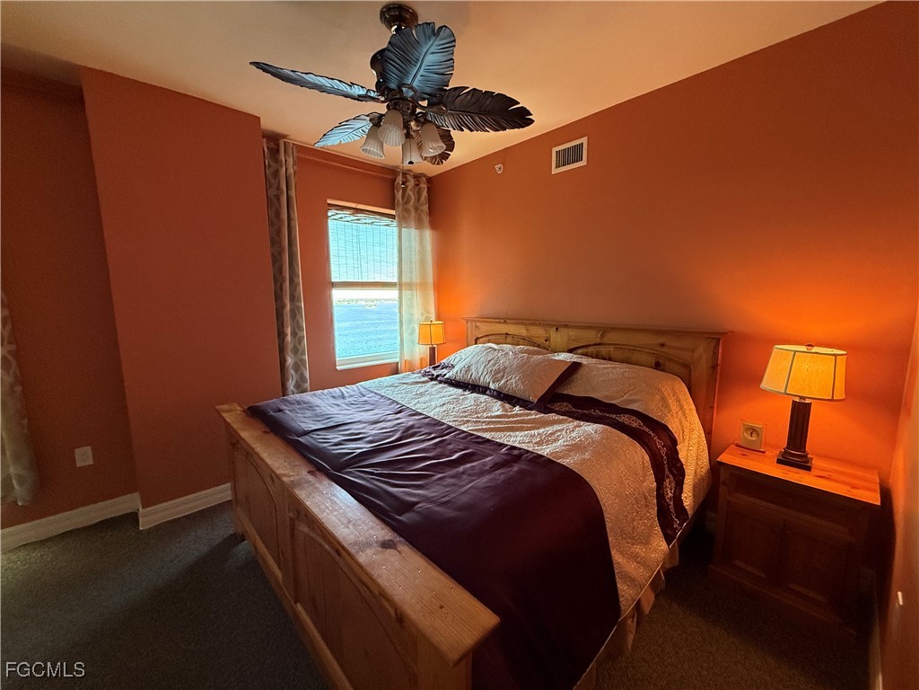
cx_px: 460
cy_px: 345
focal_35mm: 14
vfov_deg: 85.7
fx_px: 372
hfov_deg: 102.1
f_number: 2.2
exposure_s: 1/120
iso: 500
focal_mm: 2.22
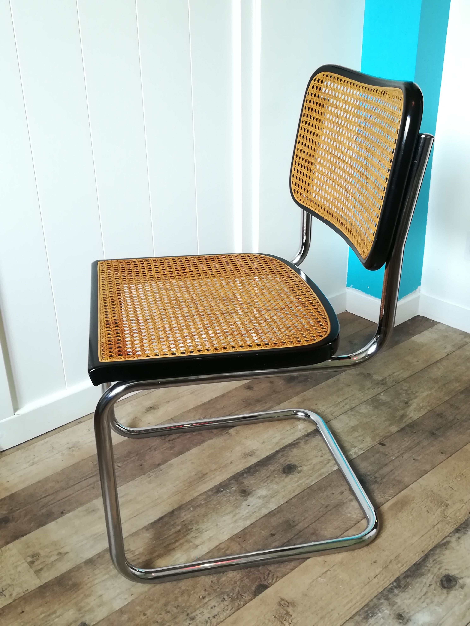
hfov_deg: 41.8
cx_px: 235
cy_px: 313
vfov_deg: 54.0
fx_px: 616
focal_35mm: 34
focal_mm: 3.83
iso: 125
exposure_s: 1/30
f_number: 2.2
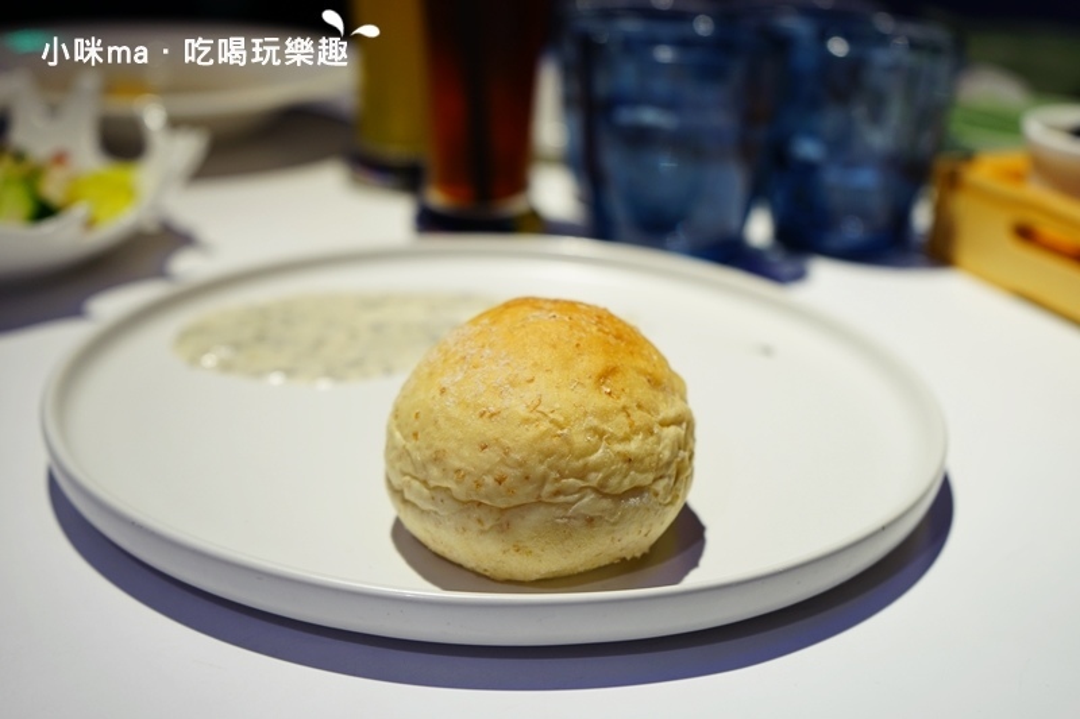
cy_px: 360
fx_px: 1230
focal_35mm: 41
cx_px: 540
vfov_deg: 32.6
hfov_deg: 47.4
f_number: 4.5
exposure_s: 1/60
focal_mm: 41
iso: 250
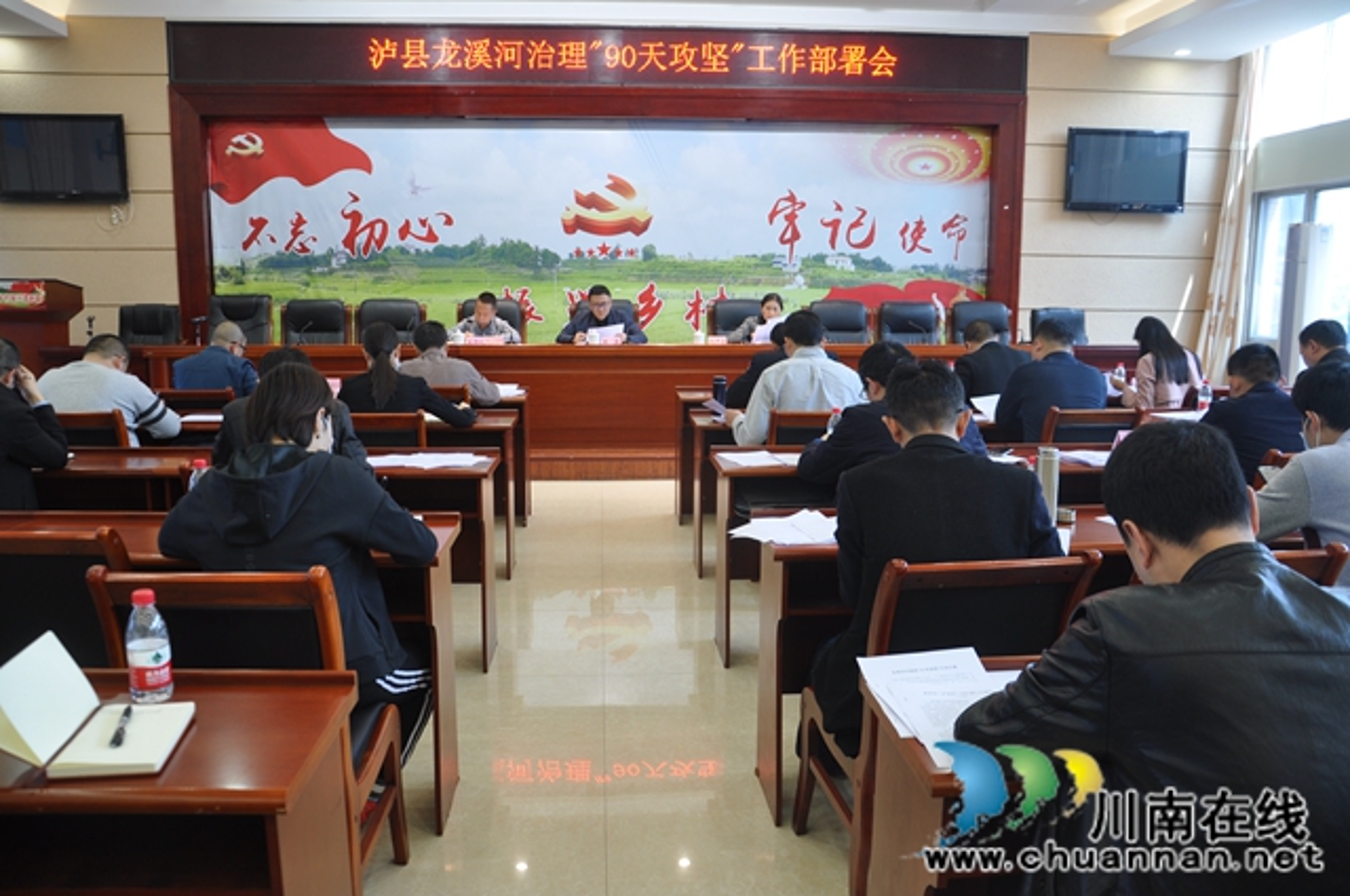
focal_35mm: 27
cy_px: 448
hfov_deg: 67.4
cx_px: 675
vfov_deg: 47.8
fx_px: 1011
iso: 200
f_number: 3.5
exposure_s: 1/30
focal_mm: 18
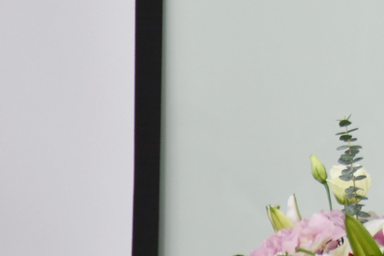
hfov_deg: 4.2
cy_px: -16
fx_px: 5232
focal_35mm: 491
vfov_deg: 2.8
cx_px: 543
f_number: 5.6
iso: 320
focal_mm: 105
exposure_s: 1/25
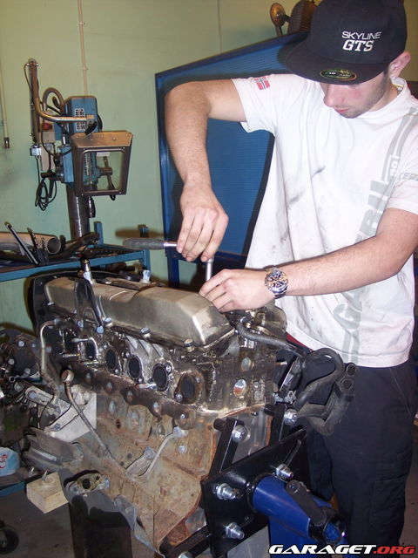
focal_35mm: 39
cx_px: 209
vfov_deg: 47.9
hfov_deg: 36.8
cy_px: 279
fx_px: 628
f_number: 2.8
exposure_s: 1/60
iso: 100
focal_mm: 8
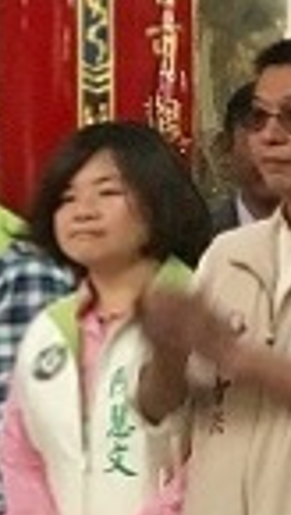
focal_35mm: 174
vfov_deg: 12.3
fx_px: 2377
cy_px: 137
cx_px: 1262
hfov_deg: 5.7
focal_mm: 4.15
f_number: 2.2
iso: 200
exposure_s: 1/20
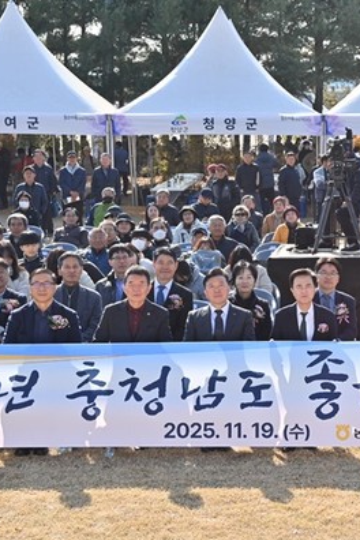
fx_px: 1590
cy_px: 271
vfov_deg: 19.3
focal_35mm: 106
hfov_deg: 12.8
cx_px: 348
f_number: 8
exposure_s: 1/250
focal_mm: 70
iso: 100
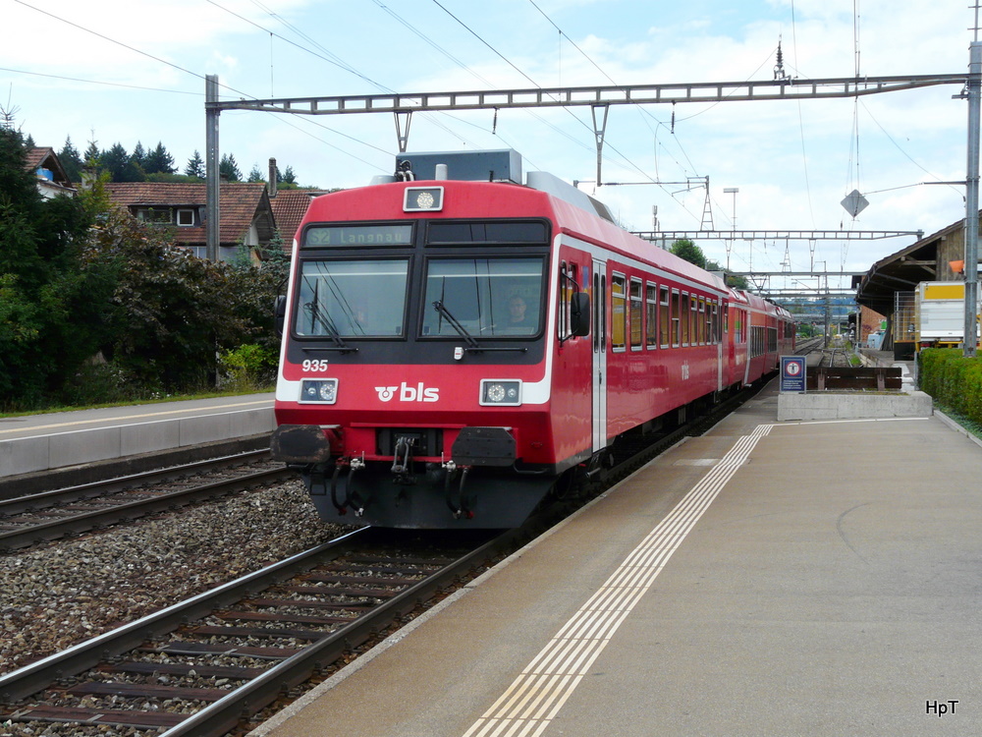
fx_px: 1475
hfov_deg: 36.8
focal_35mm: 52
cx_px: 491
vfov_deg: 28.0
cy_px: 368
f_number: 5.6
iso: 100
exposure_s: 1/400
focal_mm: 8.5
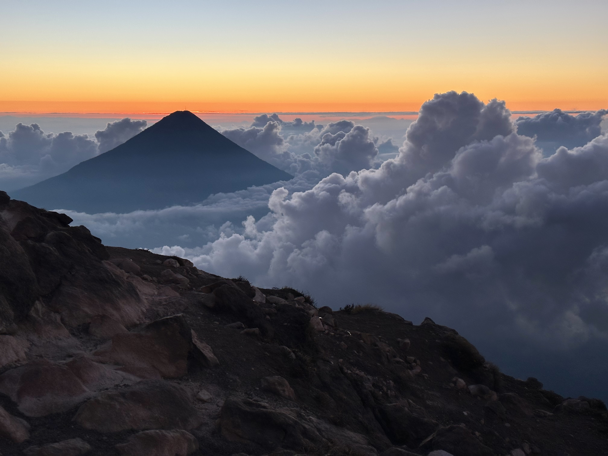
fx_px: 843
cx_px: 304
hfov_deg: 39.7
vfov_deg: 30.3
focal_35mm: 48
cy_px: 228
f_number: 1.78
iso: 64
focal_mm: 6.86
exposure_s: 1/1019
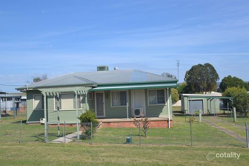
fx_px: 249
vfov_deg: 36.8
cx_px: 124
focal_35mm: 36
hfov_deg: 53.1
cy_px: 83
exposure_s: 1/250
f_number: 8
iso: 100
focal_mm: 24
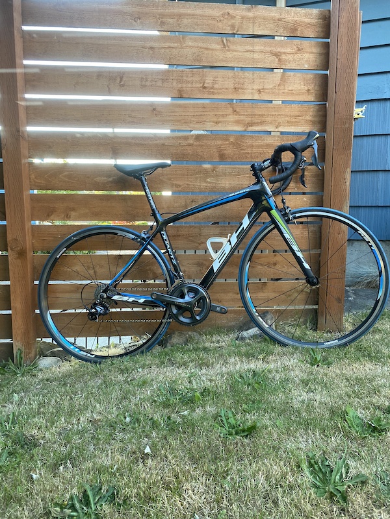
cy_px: 260
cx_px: 195
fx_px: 391
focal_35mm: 26
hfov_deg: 53.1
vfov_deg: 67.3
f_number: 1.8
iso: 125
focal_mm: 4.25
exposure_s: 1/105
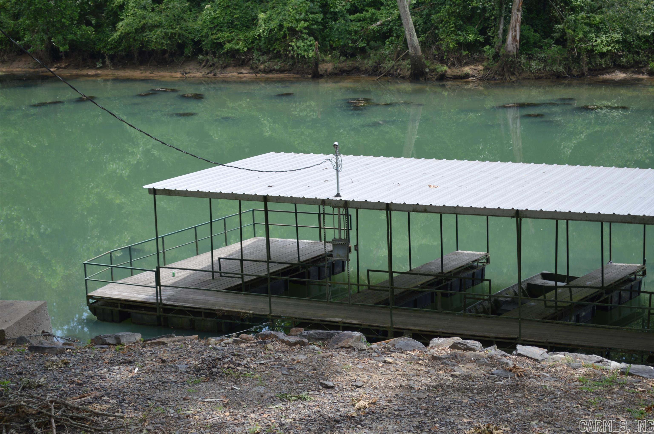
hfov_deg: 28.1
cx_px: 327
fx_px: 1307
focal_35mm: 72
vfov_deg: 18.9
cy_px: 217
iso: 100
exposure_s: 1/160
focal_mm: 48
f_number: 6.3
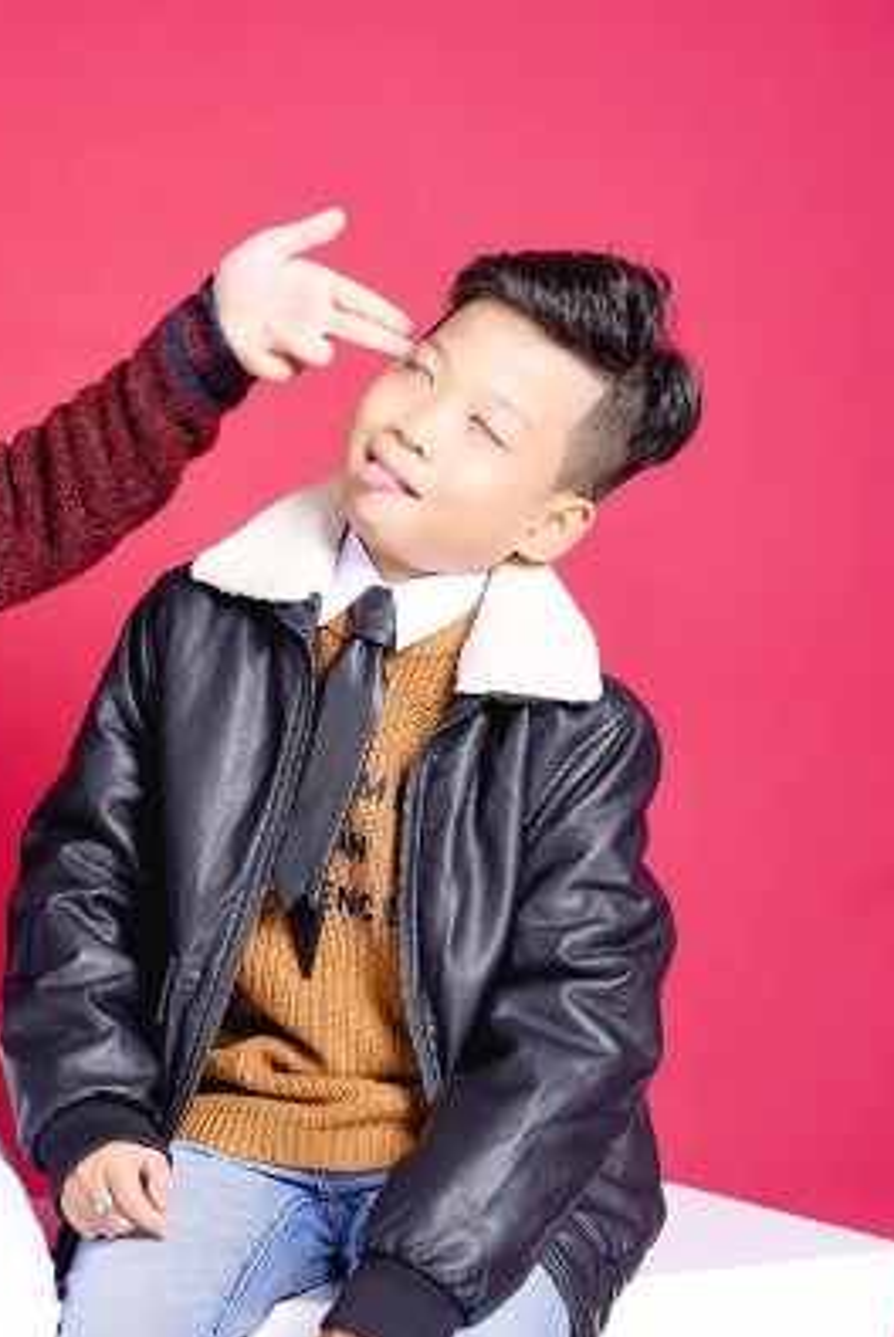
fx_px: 4796
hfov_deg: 10.6
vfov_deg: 15.9
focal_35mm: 129
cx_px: 98
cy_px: 674
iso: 200
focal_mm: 85
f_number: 6.3
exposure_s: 1/160
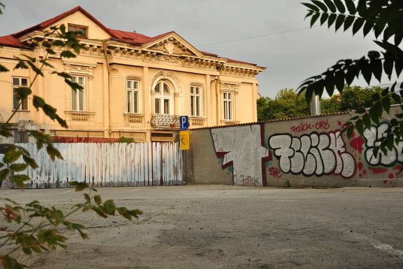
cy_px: 135
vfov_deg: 25.3
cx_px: 204
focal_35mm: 54
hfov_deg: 37.2
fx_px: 599
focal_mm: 35
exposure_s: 1/2500
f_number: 4.5
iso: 1000
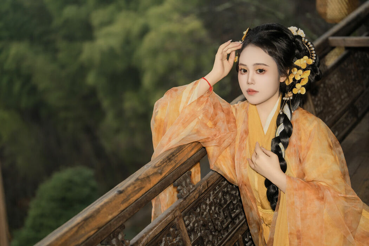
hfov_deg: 27.3
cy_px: 123
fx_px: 758
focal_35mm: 74
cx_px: 184
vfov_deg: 18.4
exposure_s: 1/125
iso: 320
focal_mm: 74
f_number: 2.8
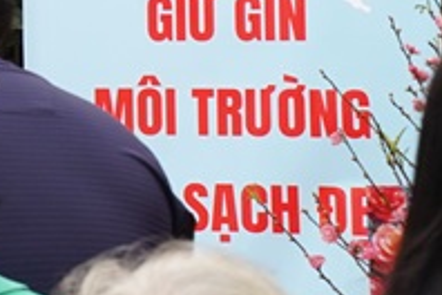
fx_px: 4248
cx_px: -837
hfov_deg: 5.6
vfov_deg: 3.9
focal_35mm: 346
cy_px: -259
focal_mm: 57
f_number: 10
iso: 800
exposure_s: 1/125
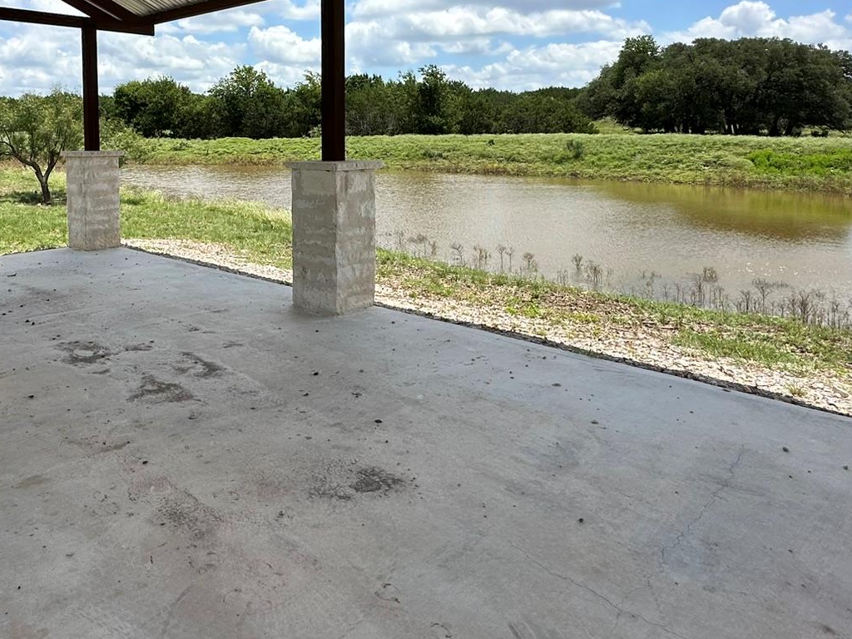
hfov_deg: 61.6
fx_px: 689
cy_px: 175
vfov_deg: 48.2
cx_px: 270
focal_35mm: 28
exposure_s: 1/2304
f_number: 2.2
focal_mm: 2.22
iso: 50
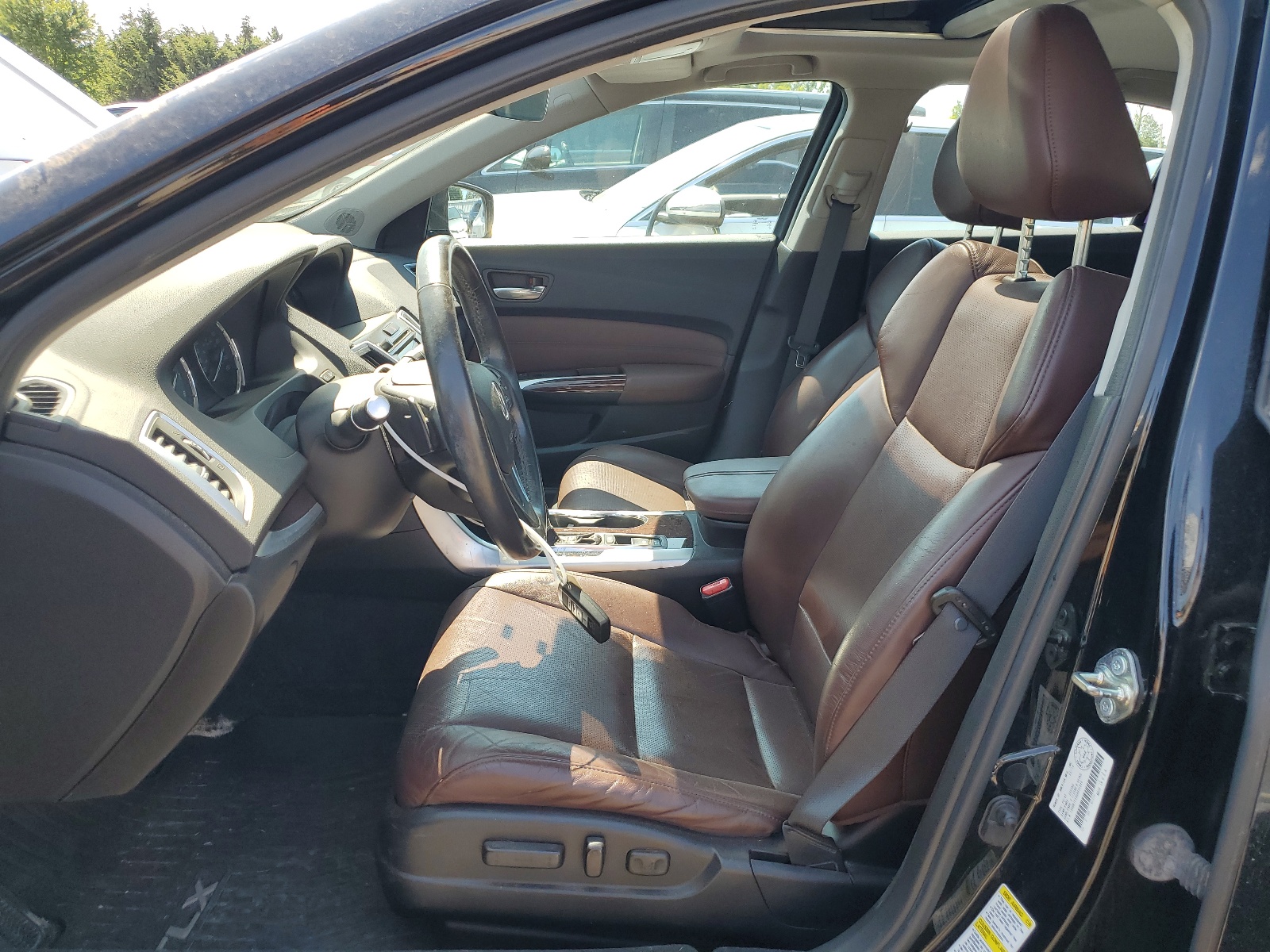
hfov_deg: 67.3
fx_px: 954
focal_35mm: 26
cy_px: 476
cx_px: 635
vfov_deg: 53.1
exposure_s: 1/500
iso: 50
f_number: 1.5
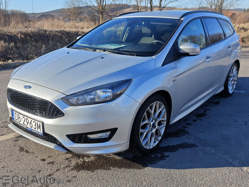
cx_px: 124
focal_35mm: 35
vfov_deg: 40.7
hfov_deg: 52.6
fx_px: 252
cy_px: 94
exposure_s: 1/1320
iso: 50
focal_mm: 8.72
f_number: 2
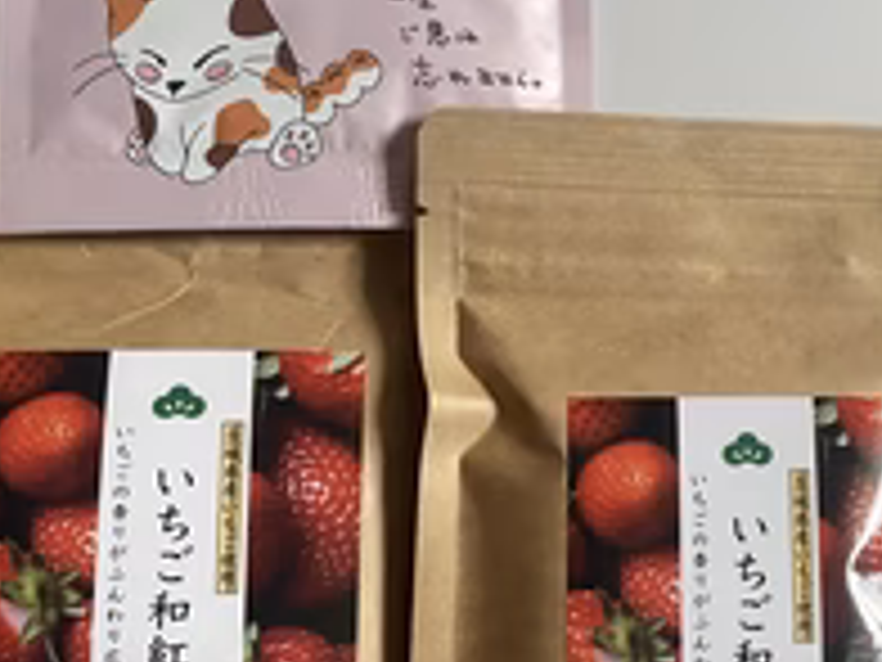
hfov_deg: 34.8
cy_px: 383
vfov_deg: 27.5
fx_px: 1350
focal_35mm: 53
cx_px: 729
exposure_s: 1/30
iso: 640
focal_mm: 4.25
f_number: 1.8
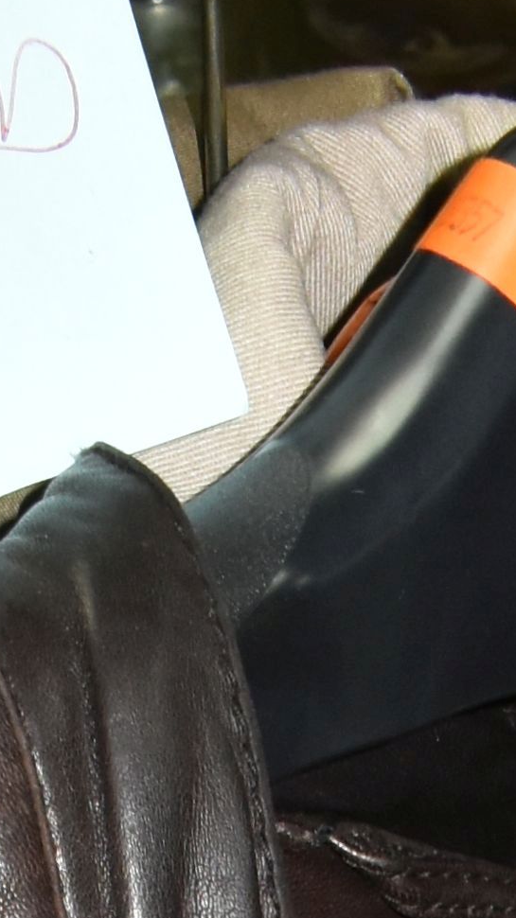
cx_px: 552
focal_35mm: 175
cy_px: 2681
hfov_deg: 6.9
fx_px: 4260
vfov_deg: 9.7
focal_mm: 18
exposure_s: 1/60
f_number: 7.1
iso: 800
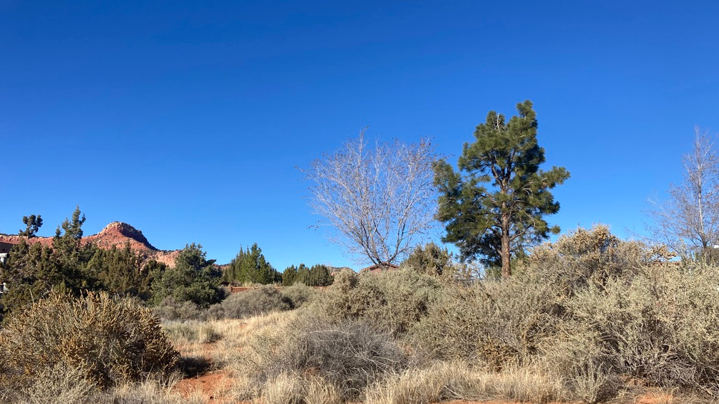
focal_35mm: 31
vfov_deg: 37.8
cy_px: 199
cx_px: 360
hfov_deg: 62.6
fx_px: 591
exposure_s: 1/2000
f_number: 1.8
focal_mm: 3.99
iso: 20
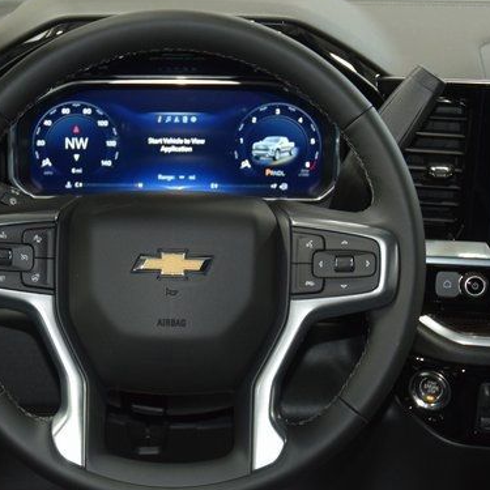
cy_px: 267
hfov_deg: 23.3
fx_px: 1185
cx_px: 172
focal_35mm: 74
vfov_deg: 23.4
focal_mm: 34
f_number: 4
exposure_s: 1/40
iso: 1800
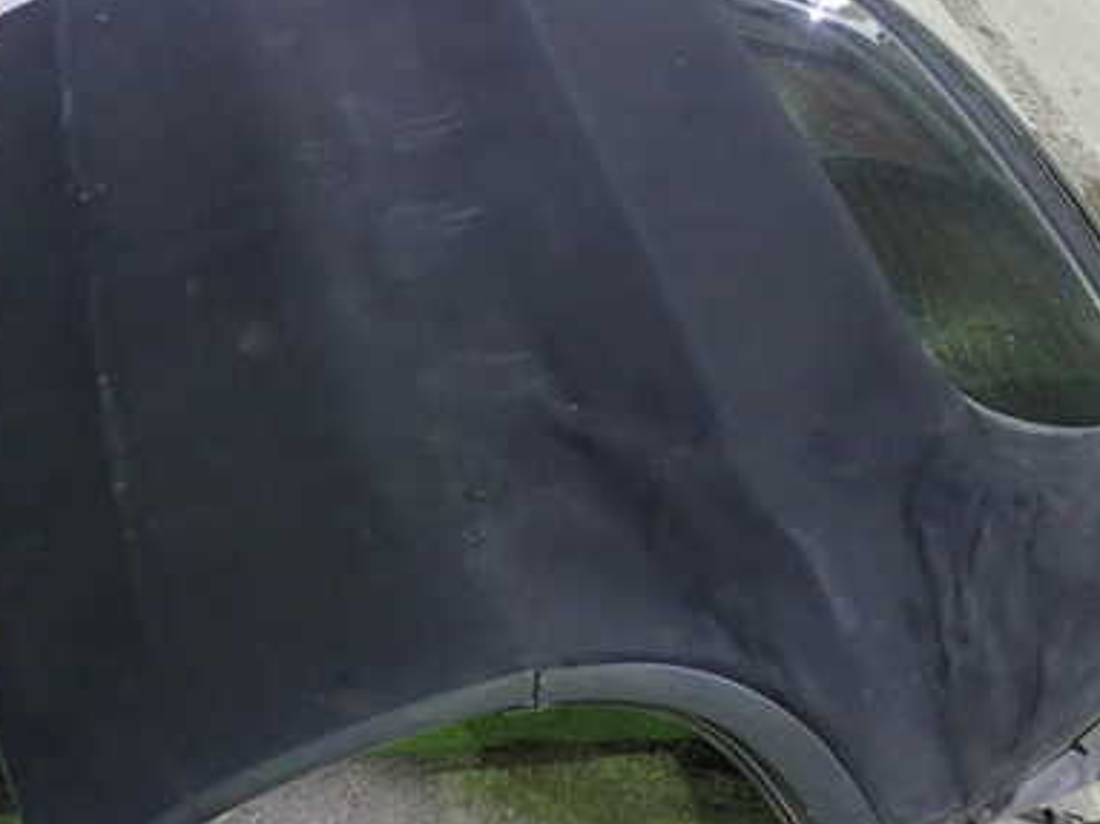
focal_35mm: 47
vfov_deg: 30.9
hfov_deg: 40.4
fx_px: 1493
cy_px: 416
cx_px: 589
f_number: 2.3
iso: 800
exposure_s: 1/20
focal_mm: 5.5
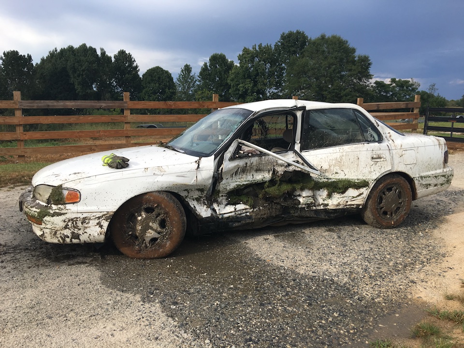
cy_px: 174
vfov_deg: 48.2
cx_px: 232
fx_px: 389
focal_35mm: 29
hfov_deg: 61.7
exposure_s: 1/1115
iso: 25
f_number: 2.2
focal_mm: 4.15
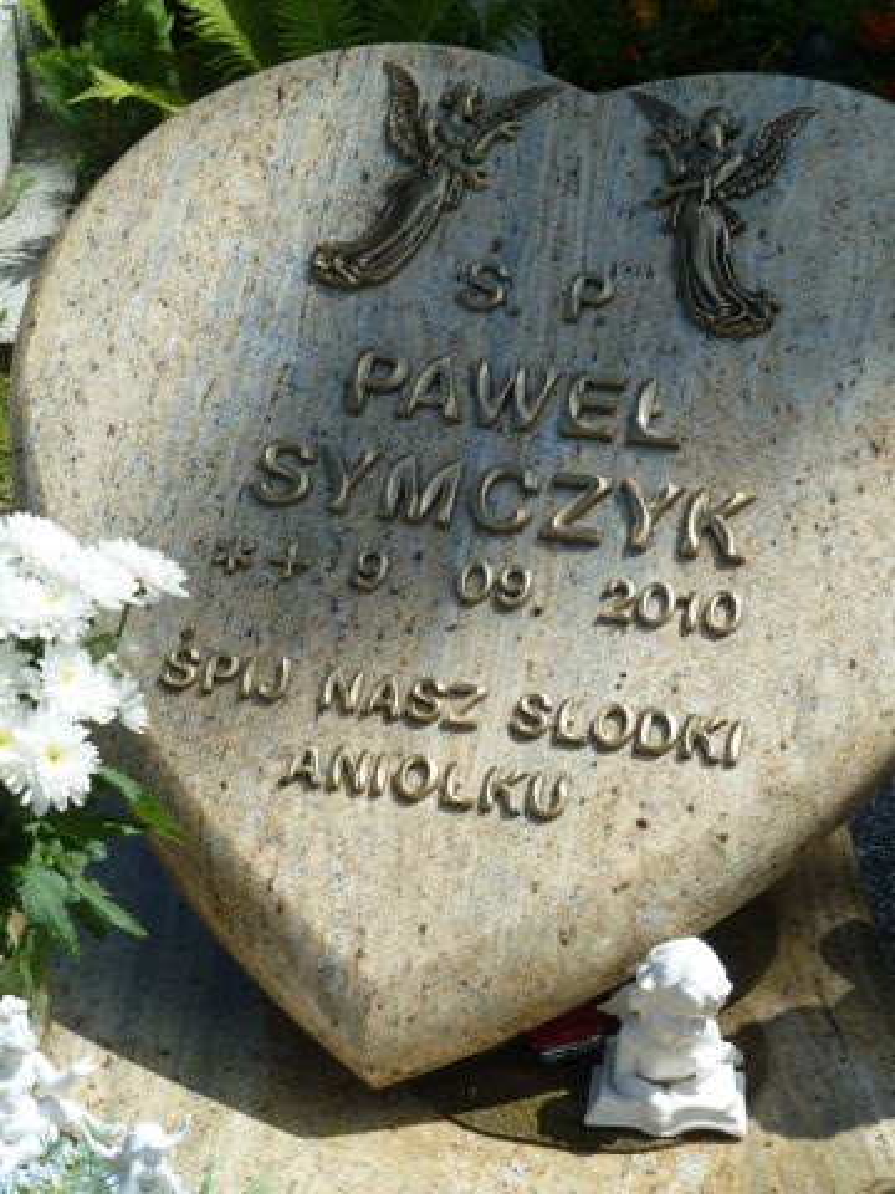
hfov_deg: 17.8
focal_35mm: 83
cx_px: 448
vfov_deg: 23.6
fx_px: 2861
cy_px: 597
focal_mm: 13.7
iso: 80
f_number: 5
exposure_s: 1/400
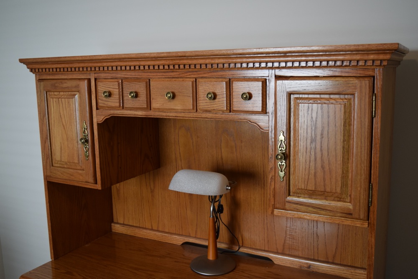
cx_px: 209
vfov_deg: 35.5
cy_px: 140
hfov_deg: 51.3
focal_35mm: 38
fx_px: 435
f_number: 4
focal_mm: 25
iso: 640
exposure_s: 1/60
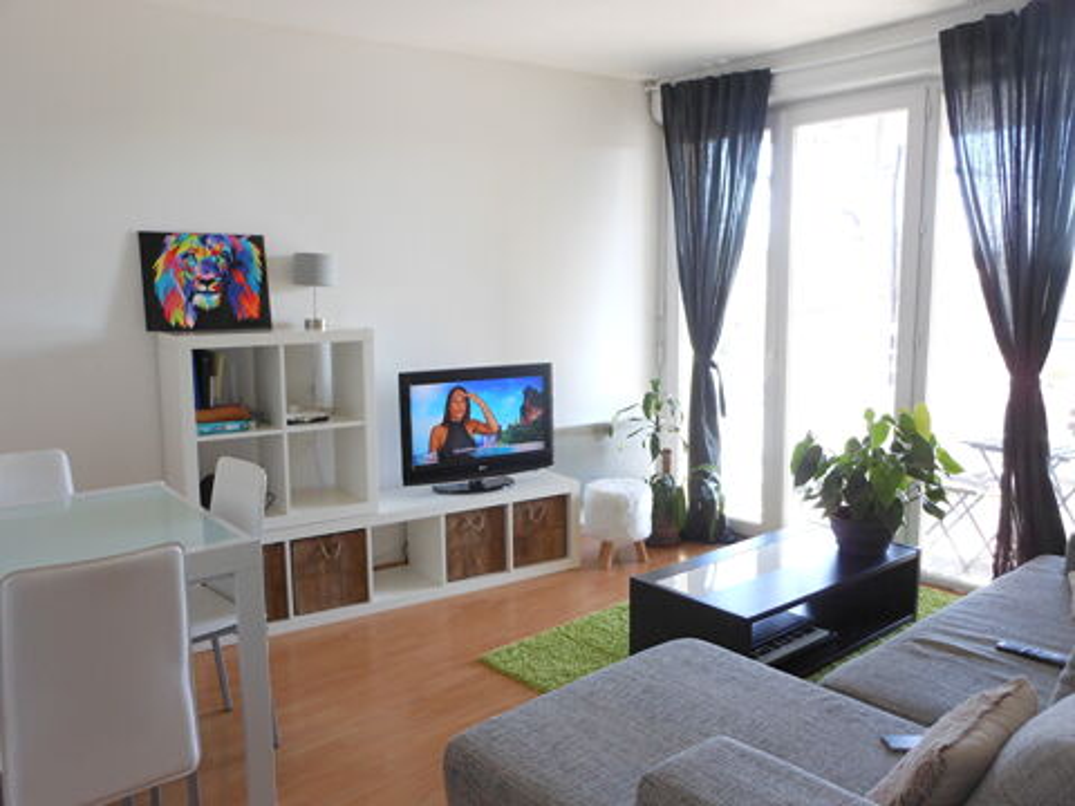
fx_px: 870
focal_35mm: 28
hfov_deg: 63.4
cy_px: 403
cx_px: 538
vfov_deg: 49.7
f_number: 3.7
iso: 160
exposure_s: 1/30
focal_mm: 5
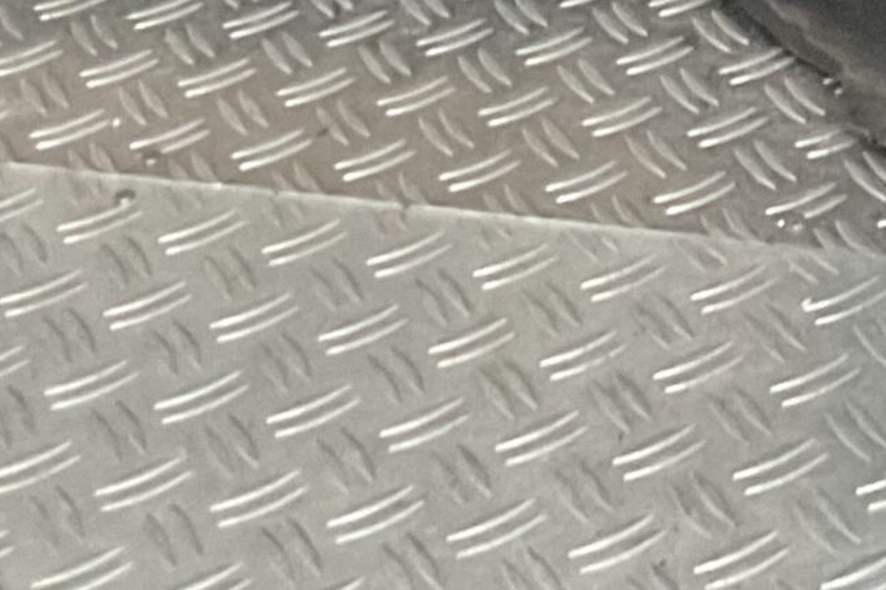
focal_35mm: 121
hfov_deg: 16.6
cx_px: 862
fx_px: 2977
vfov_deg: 11.1
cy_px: -146
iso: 250
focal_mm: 3
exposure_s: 1/30
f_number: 1.8
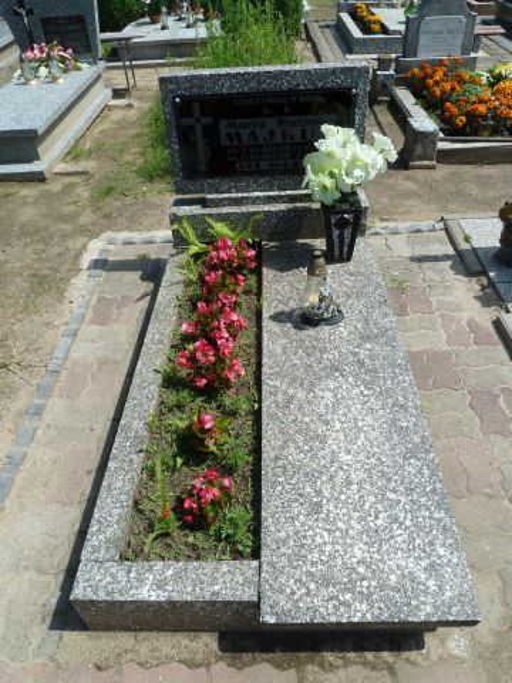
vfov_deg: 69.4
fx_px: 493
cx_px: 256
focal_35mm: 25
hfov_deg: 54.9
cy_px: 342
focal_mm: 4.1
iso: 80
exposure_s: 1/500
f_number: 4.5
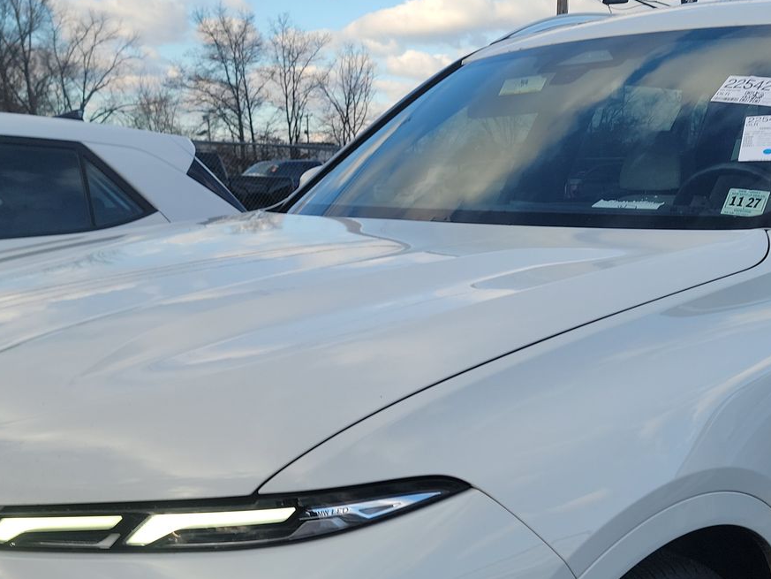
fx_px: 980
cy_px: 491
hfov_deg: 42.9
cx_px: 429
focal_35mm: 44
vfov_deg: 31.7
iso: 50
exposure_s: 1/326
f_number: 1.8
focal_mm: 6.7
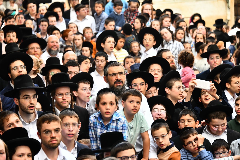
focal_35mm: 125
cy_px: 80
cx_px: 120
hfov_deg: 16.4
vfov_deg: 11.0
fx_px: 833
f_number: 5.6
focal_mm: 125
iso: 1250
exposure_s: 1/400
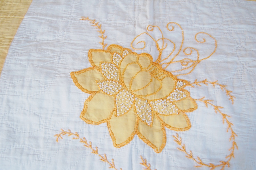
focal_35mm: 34
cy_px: 85
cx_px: 128
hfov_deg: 55.1
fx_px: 245
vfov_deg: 38.3
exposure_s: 1/50
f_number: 3.8
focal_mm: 23
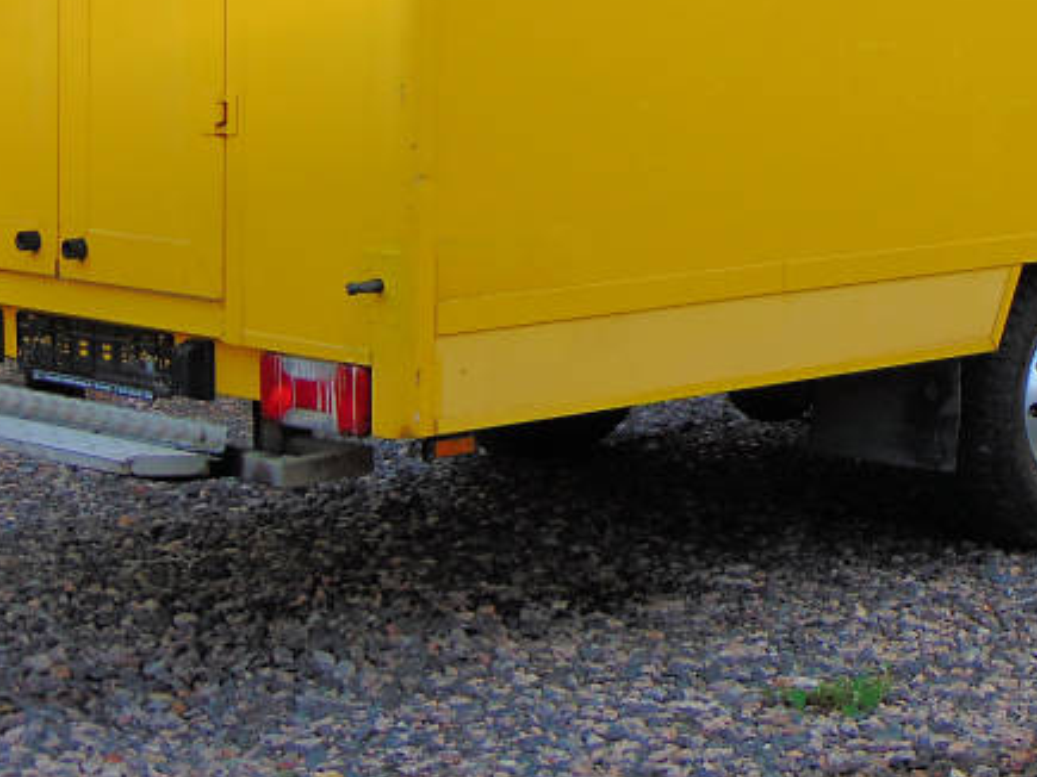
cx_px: 830
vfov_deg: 12.7
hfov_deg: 17.0
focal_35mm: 115
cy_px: -60
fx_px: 3444
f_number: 3.5
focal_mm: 9
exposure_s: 1/250
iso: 80
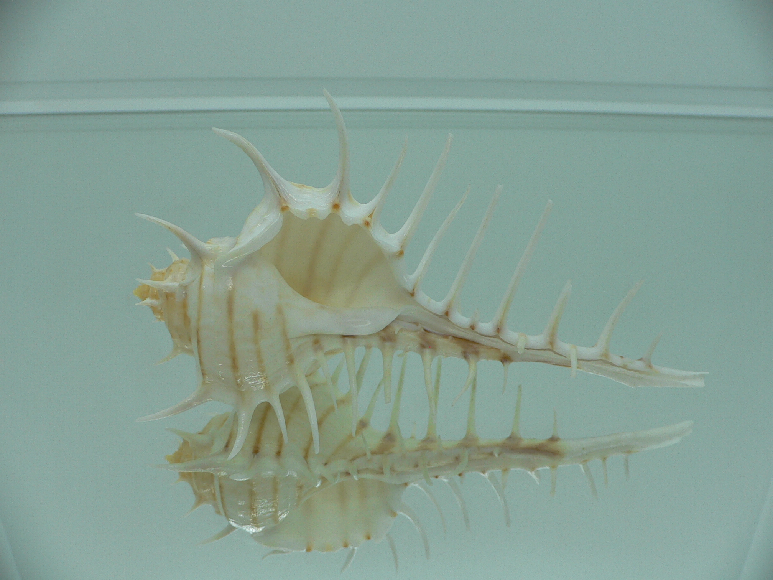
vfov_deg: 40.7
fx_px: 782
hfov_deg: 52.6
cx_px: 386
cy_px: 290
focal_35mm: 35
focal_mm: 4.6
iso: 80
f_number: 2.8
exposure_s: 1/80
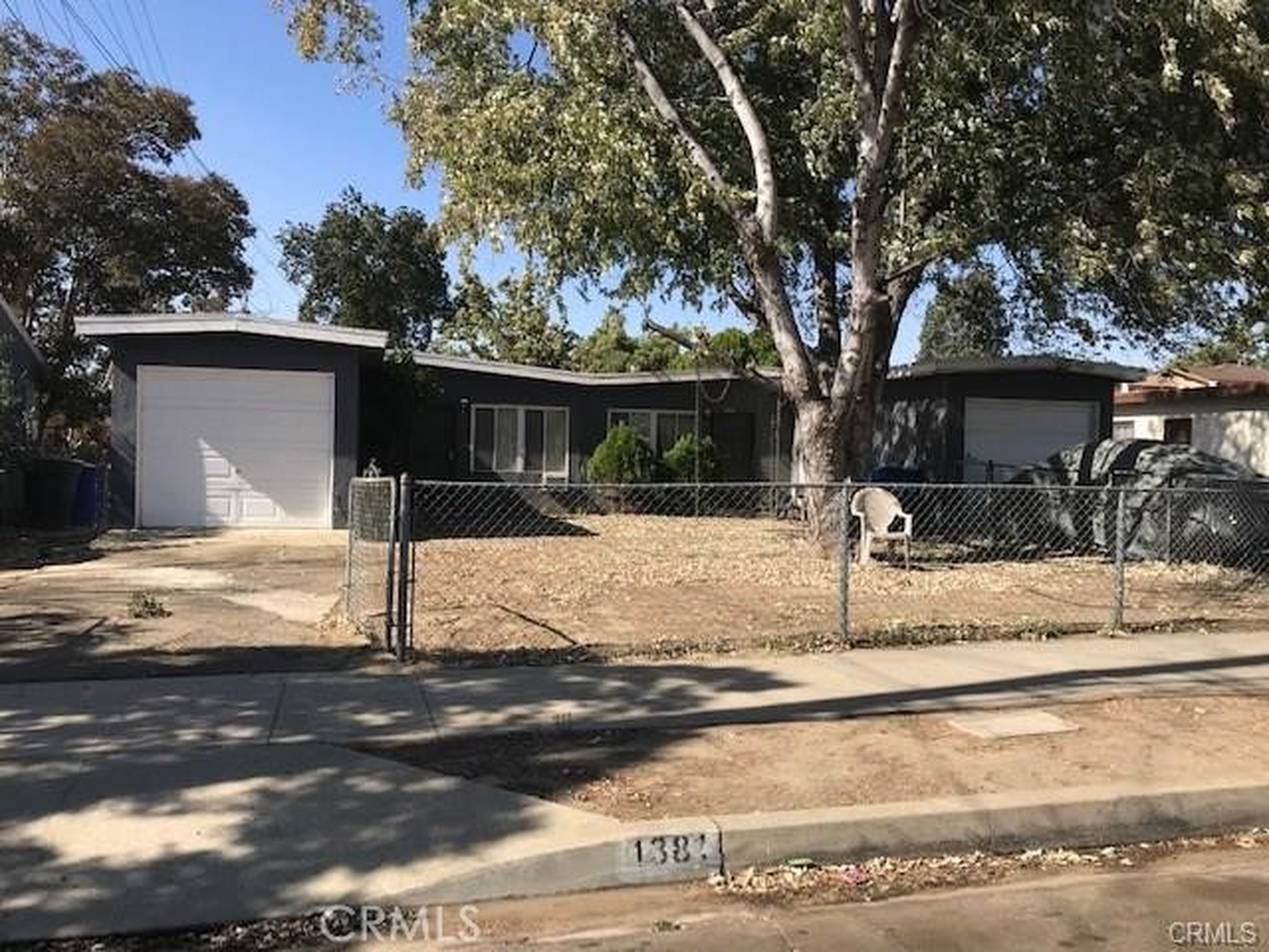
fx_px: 1026
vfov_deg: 49.7
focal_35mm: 28
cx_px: 634
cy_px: 476
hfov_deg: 63.4
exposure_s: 1/1681
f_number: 1.8
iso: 20
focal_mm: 3.99
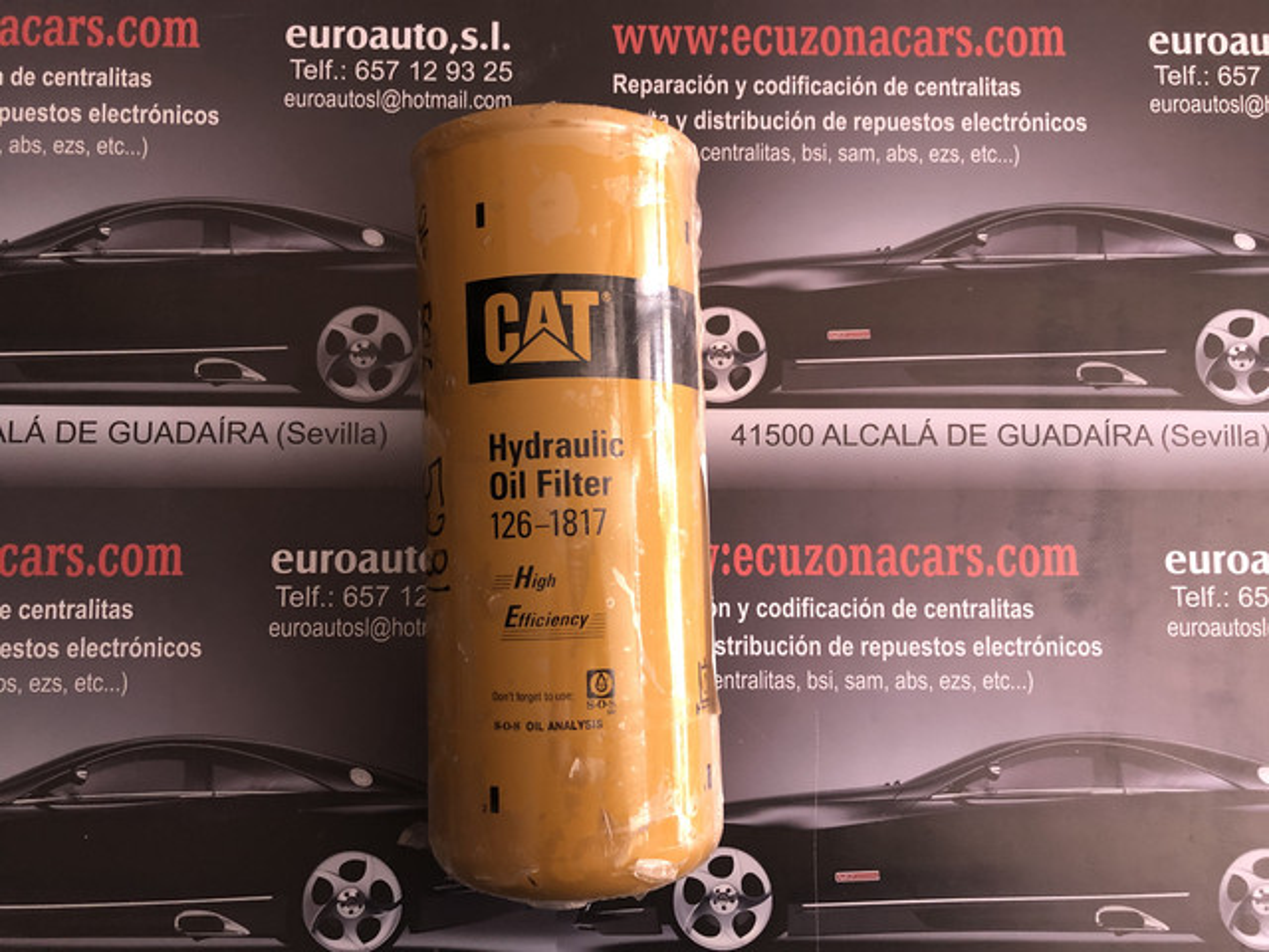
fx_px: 1026
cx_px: 634
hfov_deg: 63.4
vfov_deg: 49.7
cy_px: 476
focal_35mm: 28
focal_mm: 3.99
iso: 100
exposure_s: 1/9
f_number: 1.8
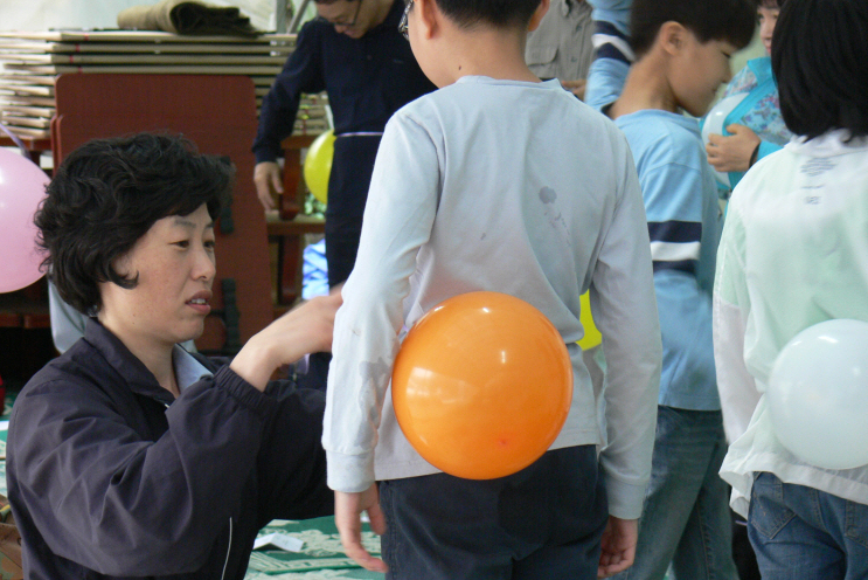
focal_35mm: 127
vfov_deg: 10.8
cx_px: 435
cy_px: 303
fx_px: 3063
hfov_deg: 16.1
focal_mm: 25.6
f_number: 3.6
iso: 200
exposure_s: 1/30
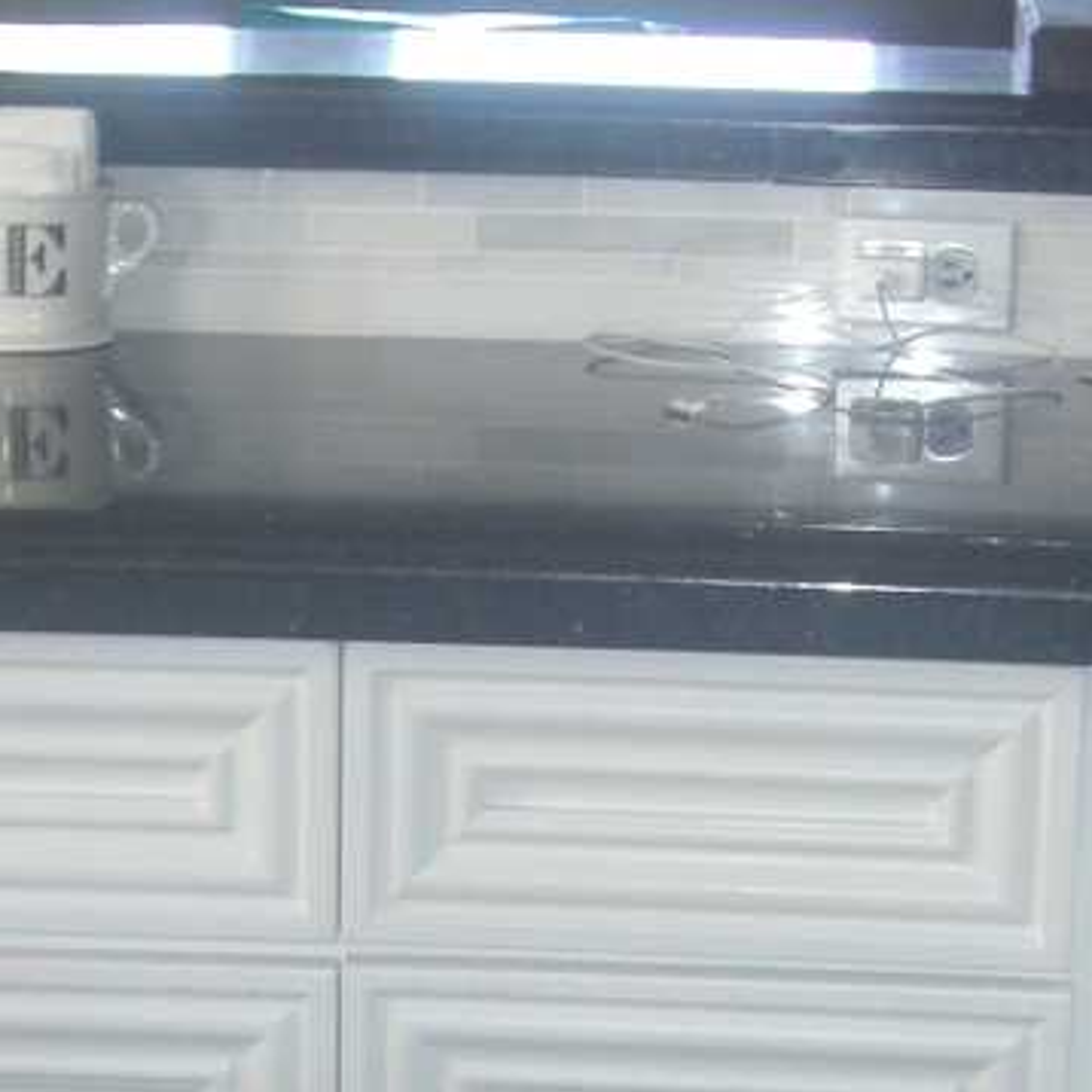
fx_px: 4461
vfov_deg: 13.6
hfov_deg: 14.0
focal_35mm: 125
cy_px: 1229
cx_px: 566
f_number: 2.7
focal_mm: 6.2
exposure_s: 1/60
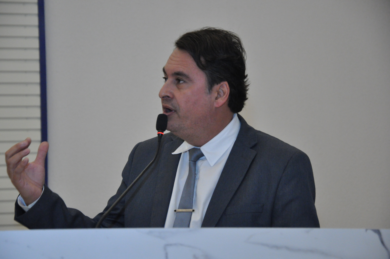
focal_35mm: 135
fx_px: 1461
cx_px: 195
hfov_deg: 15.2
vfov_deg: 10.1
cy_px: 130
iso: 2500
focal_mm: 90
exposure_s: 1/160
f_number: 5.6
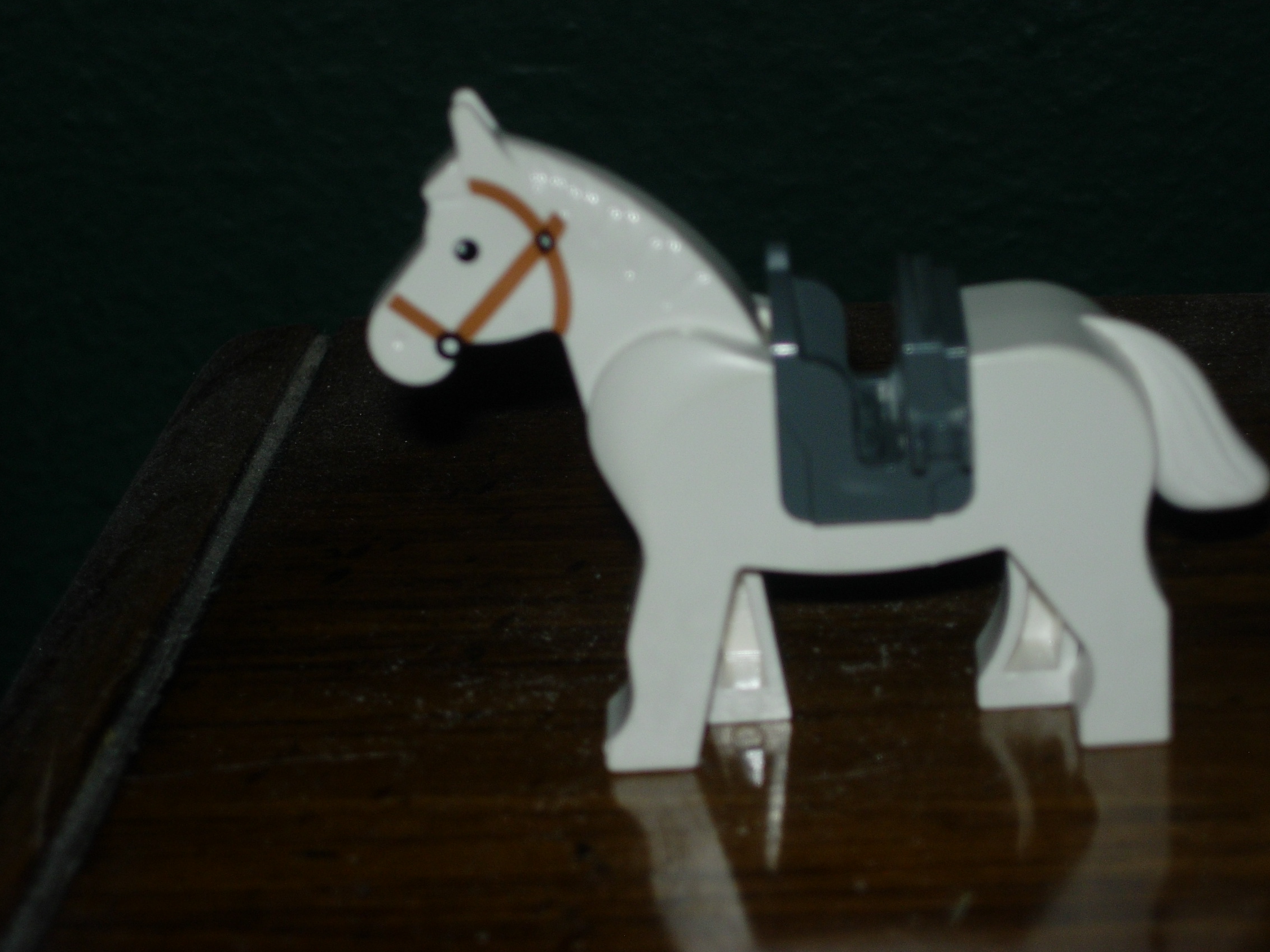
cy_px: 475
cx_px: 639
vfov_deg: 13.0
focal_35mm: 114
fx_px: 4182
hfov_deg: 17.3
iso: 79
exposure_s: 1/64
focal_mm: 23.4
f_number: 4.9
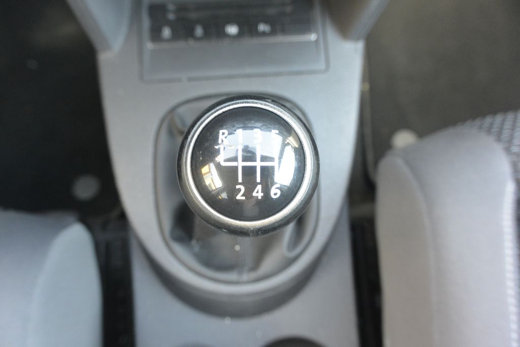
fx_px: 390
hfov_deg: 67.4
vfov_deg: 47.9
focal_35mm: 27
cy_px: 174
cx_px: 260
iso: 800
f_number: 3.5
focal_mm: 10
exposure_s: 1/60
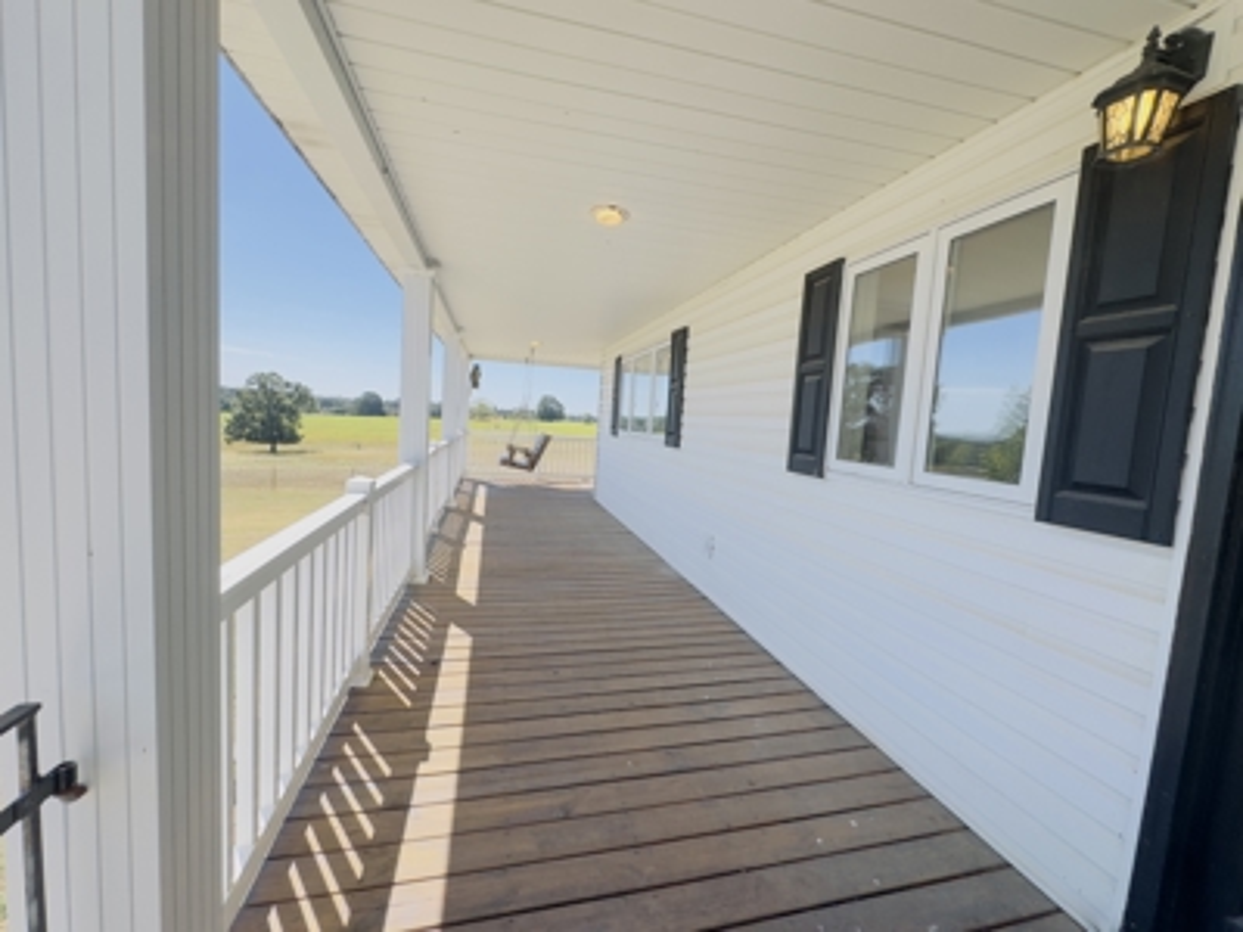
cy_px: 466
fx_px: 503
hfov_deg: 102.1
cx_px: 622
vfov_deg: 85.7
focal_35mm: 14
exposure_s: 1/734
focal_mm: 2.22
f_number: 2.2
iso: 40
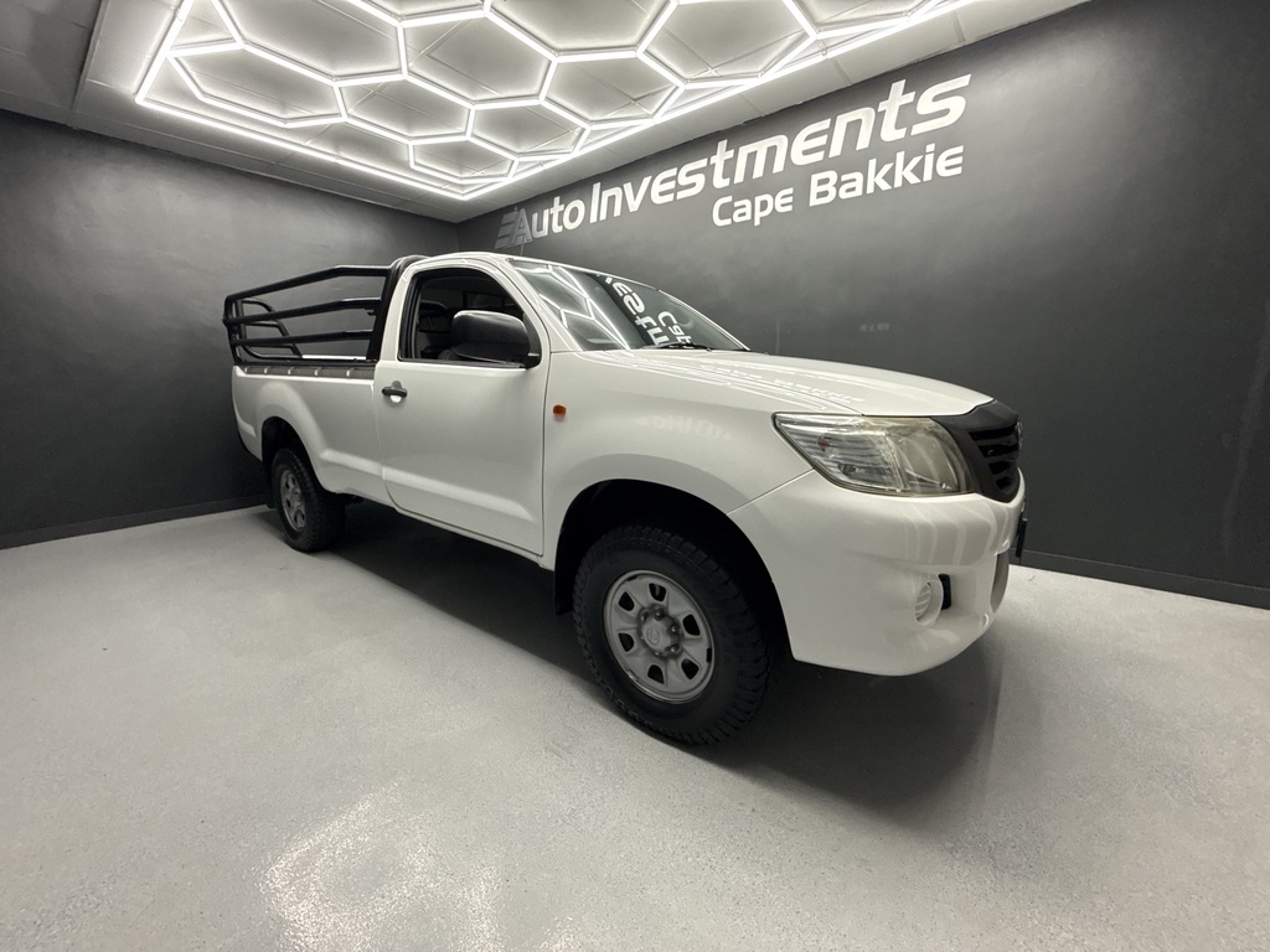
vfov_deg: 85.7
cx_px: 635
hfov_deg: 102.1
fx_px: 514
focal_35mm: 14
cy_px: 476
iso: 200
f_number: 2.2
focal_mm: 2.22
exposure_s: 1/99
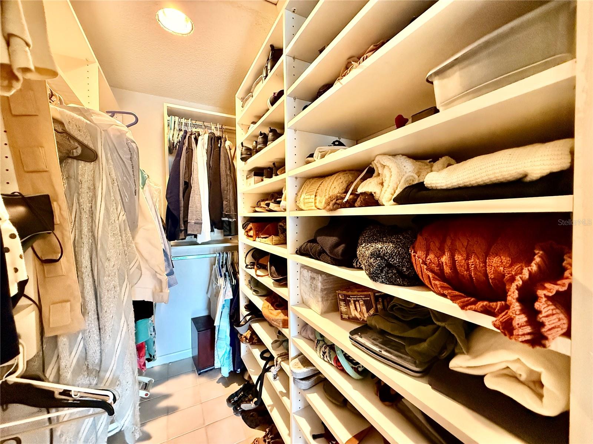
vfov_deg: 85.7
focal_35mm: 14
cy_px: 222
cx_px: 296
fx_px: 240
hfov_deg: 102.1
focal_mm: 2.22
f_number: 2.2
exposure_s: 1/60
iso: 800
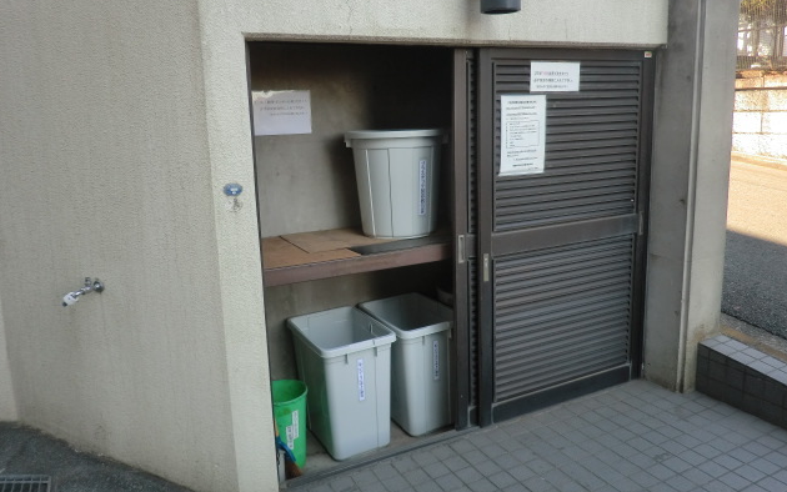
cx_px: 391
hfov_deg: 66.5
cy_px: 221
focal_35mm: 28
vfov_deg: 44.5
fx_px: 601
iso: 50
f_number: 2.8
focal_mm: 4.7
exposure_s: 1/125
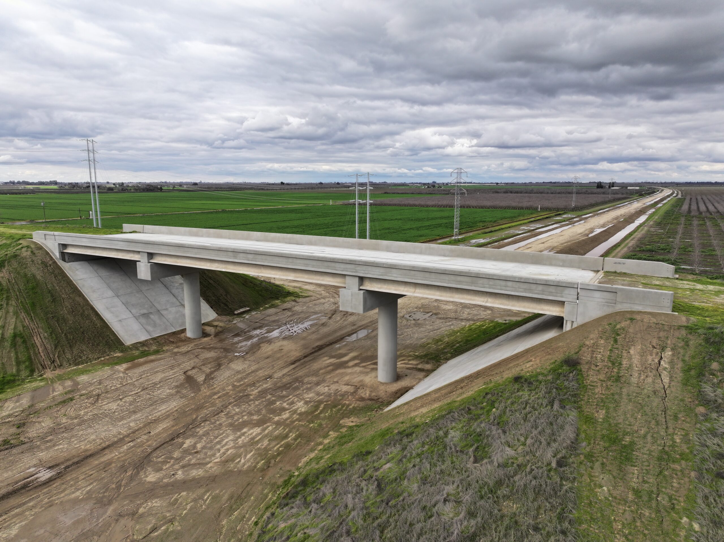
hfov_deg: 71.6
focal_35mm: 24
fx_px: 502
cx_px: 362
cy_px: 271
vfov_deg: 56.8
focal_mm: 12.29
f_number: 2.8
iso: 180
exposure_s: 1/1000
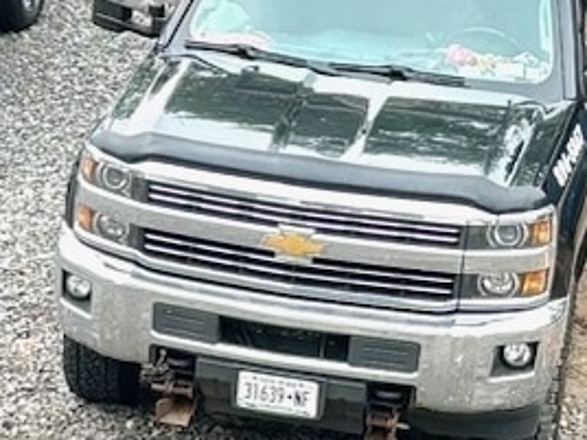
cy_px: 199
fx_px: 3375
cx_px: -202
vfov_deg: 7.5
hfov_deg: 9.7
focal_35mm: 199
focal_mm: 5.96
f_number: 1.6
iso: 50
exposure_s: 1/355
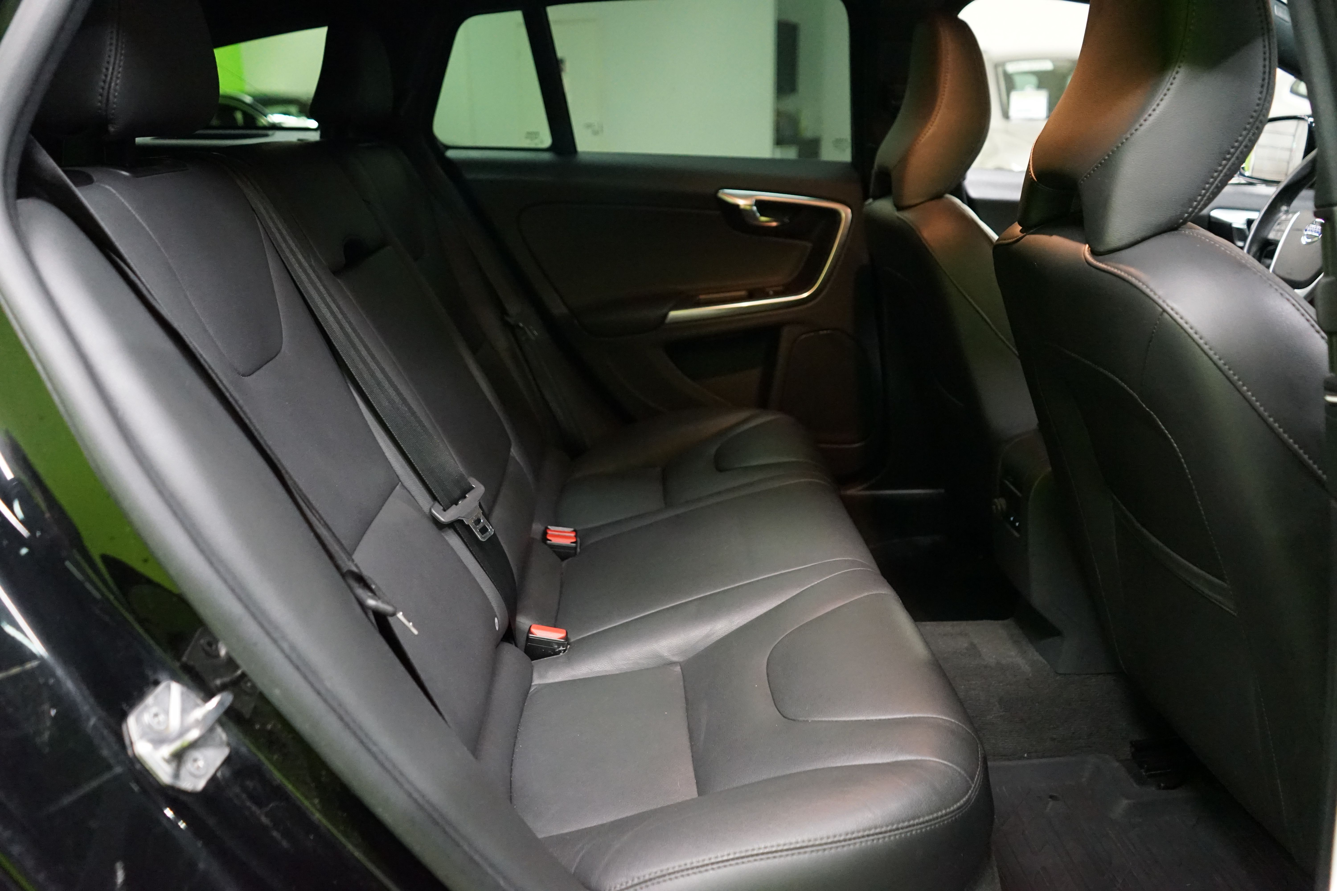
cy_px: 446
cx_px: 668
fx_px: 1040
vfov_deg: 46.4
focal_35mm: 28
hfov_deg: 65.5
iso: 6400
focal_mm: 28
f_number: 3.5
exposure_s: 1/100
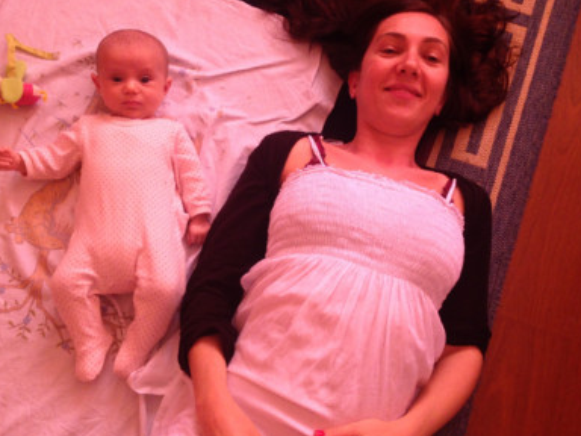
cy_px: 220
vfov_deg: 33.6
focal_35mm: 43
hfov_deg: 43.8
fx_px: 722
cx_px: 278
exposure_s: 1/20
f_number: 2.4
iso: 100
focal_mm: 4.12
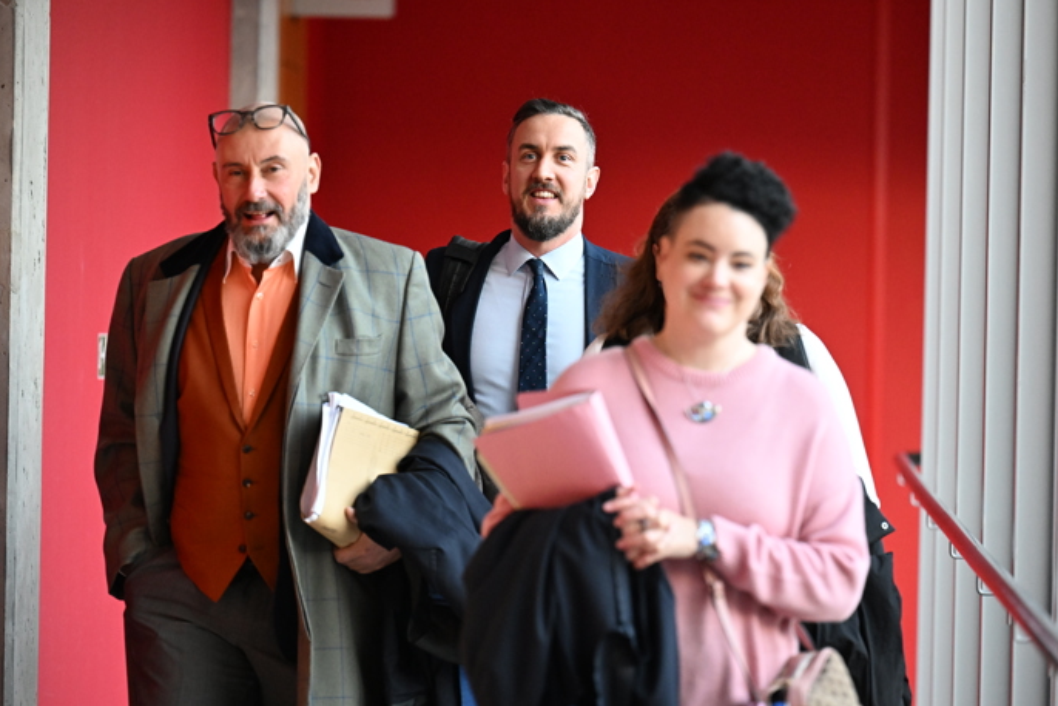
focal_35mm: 186
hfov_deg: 11.1
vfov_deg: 7.4
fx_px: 5468
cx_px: 531
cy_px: 353
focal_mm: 185
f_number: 3.5
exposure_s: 1/640
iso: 5000
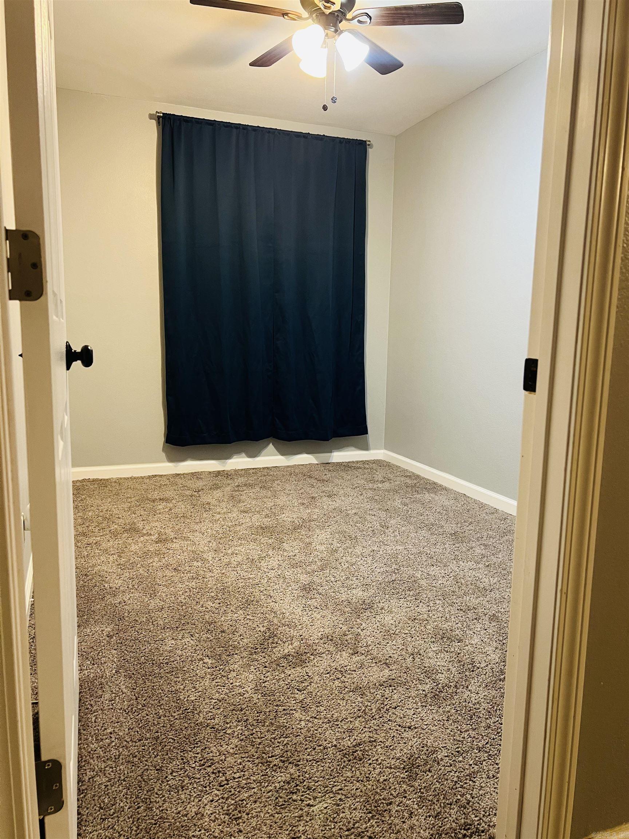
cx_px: 314
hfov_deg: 53.1
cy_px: 420
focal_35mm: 26
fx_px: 630
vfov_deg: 67.3
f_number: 1.5
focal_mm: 5.7
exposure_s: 1/60
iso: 250
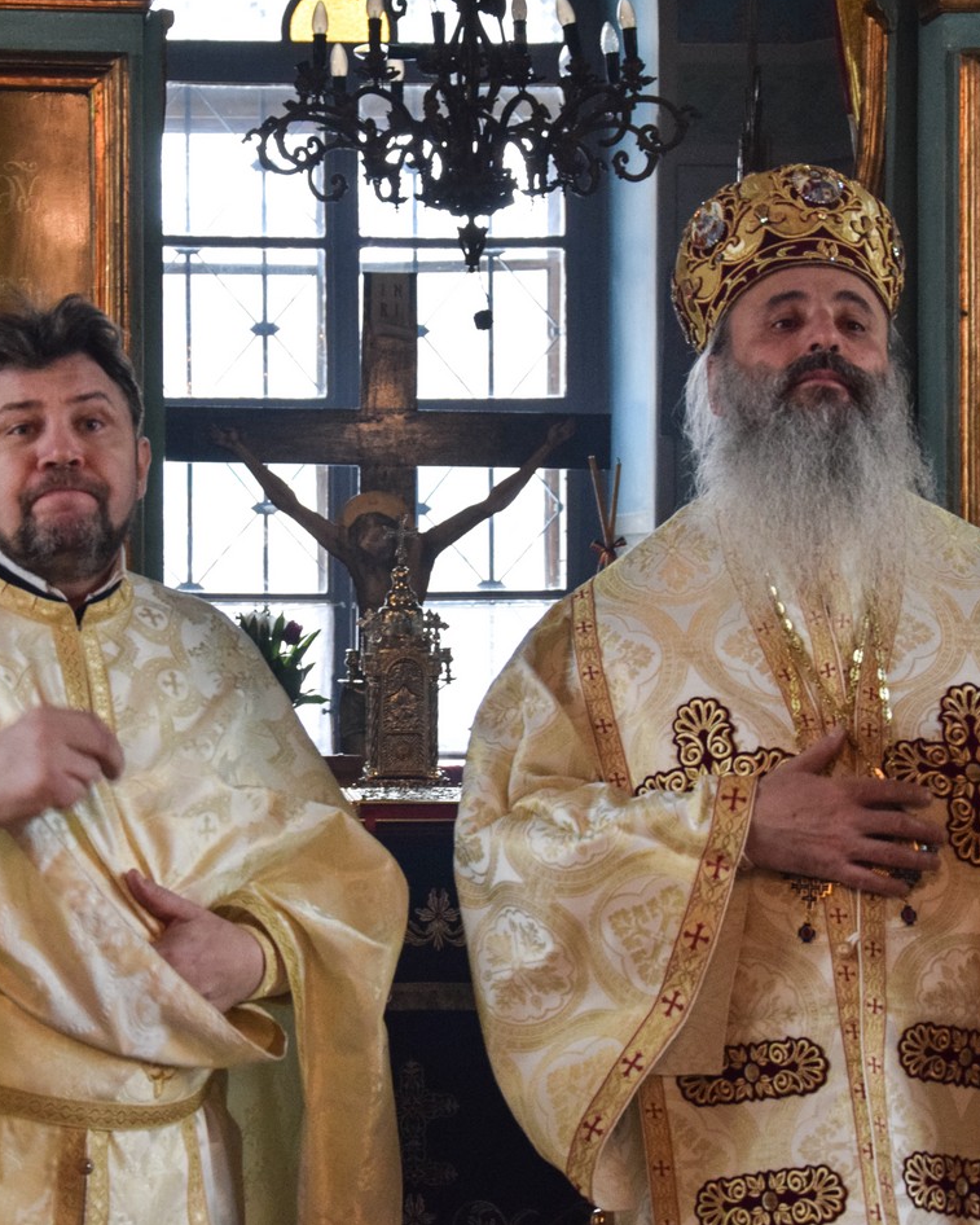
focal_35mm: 75
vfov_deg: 25.5
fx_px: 2708
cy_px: 608
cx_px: 373
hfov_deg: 20.5
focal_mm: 35
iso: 1600
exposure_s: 1/160
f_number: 4.5
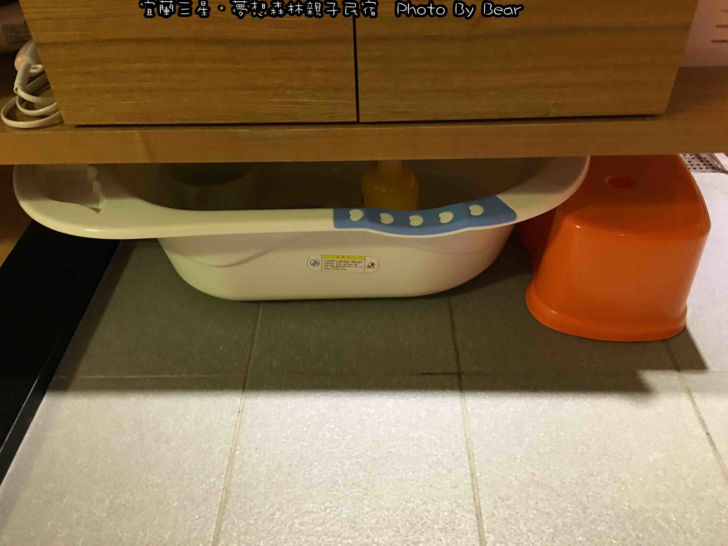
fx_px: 610
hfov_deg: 61.7
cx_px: 364
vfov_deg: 48.2
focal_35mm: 29
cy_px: 273
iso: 80
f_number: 2.2
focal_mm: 4.15
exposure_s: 1/8
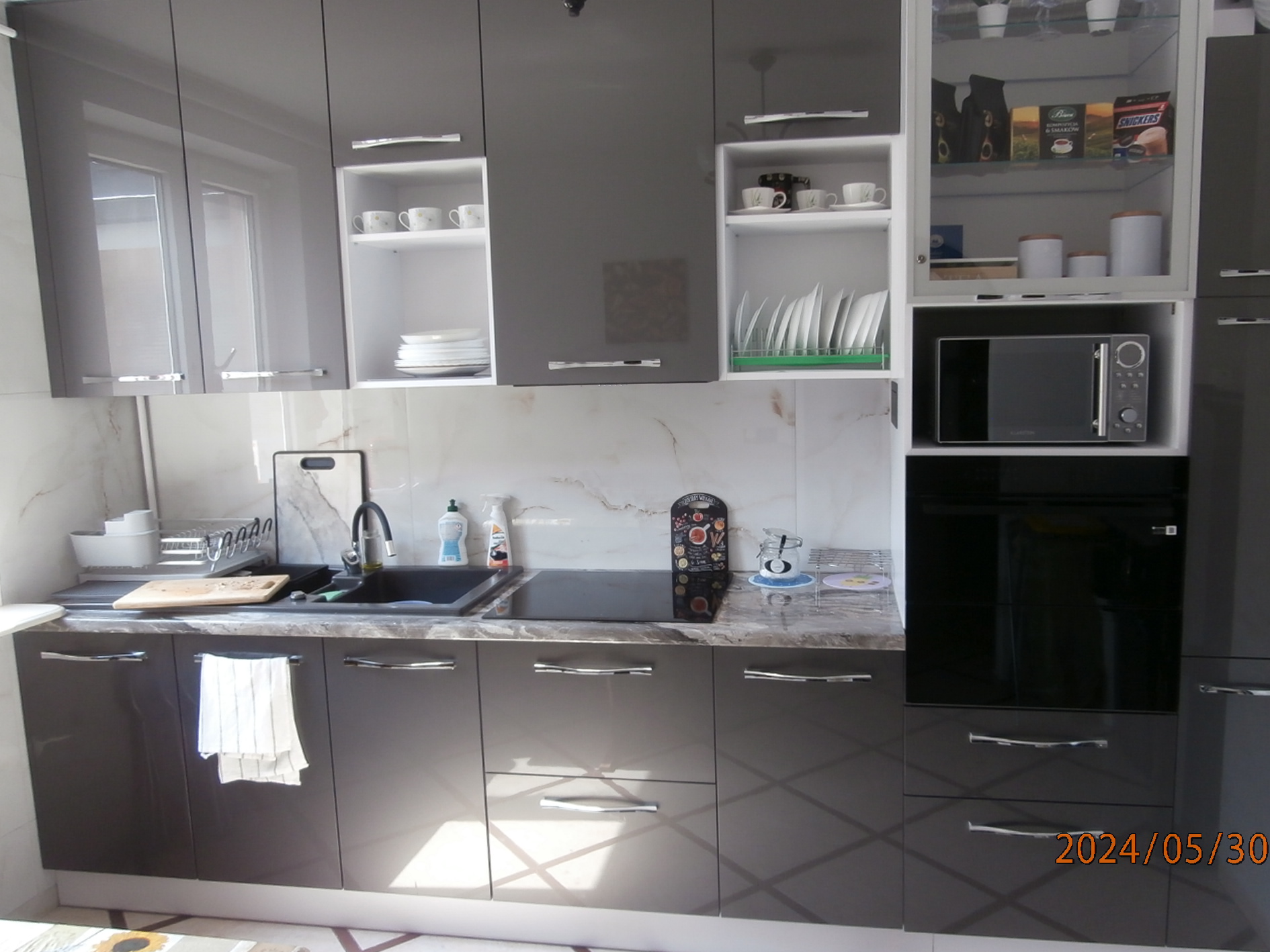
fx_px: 954
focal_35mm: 26
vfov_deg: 53.0
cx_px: 661
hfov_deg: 67.3
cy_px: 440
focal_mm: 4.2
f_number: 3
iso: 125
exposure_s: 1/30
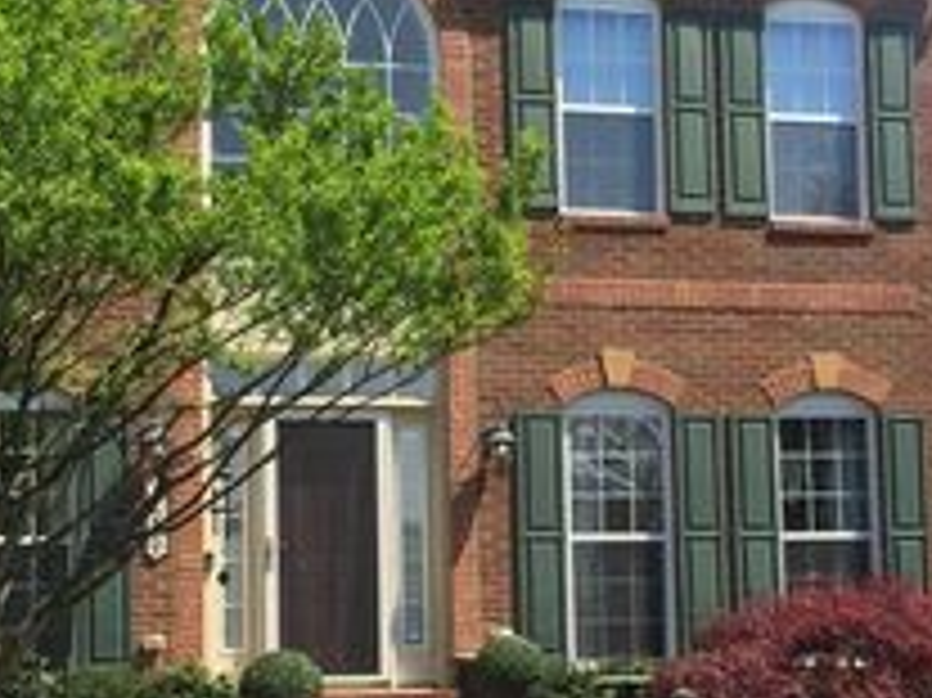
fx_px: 1884
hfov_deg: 27.8
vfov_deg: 20.9
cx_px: 428
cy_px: 480
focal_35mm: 70
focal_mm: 4.15
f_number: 2.2
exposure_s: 1/1364
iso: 32
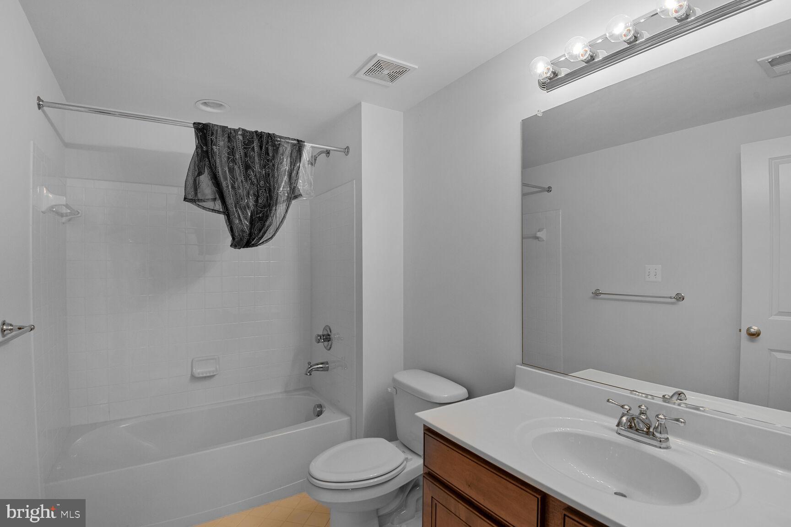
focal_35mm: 16
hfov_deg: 96.7
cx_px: 396
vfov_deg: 73.7
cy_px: 264
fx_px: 352
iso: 200
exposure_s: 1/8
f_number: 8
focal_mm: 16
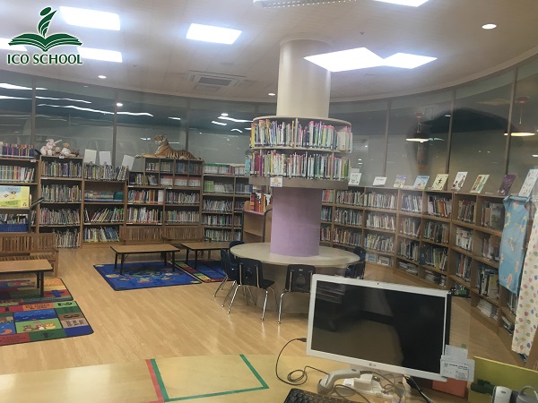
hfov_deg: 61.7
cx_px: 269
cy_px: 202
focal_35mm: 29
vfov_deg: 48.2
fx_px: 451
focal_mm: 4.15
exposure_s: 1/30
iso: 50
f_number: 2.2
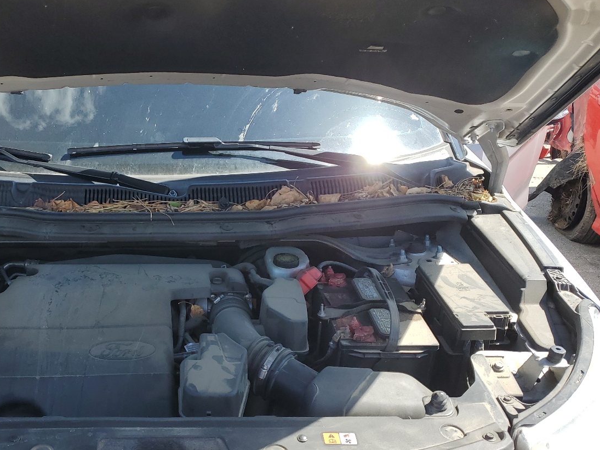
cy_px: 253
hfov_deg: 47.6
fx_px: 659
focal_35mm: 38
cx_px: 168
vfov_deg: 37.7
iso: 50
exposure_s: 1/1111
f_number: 1.5
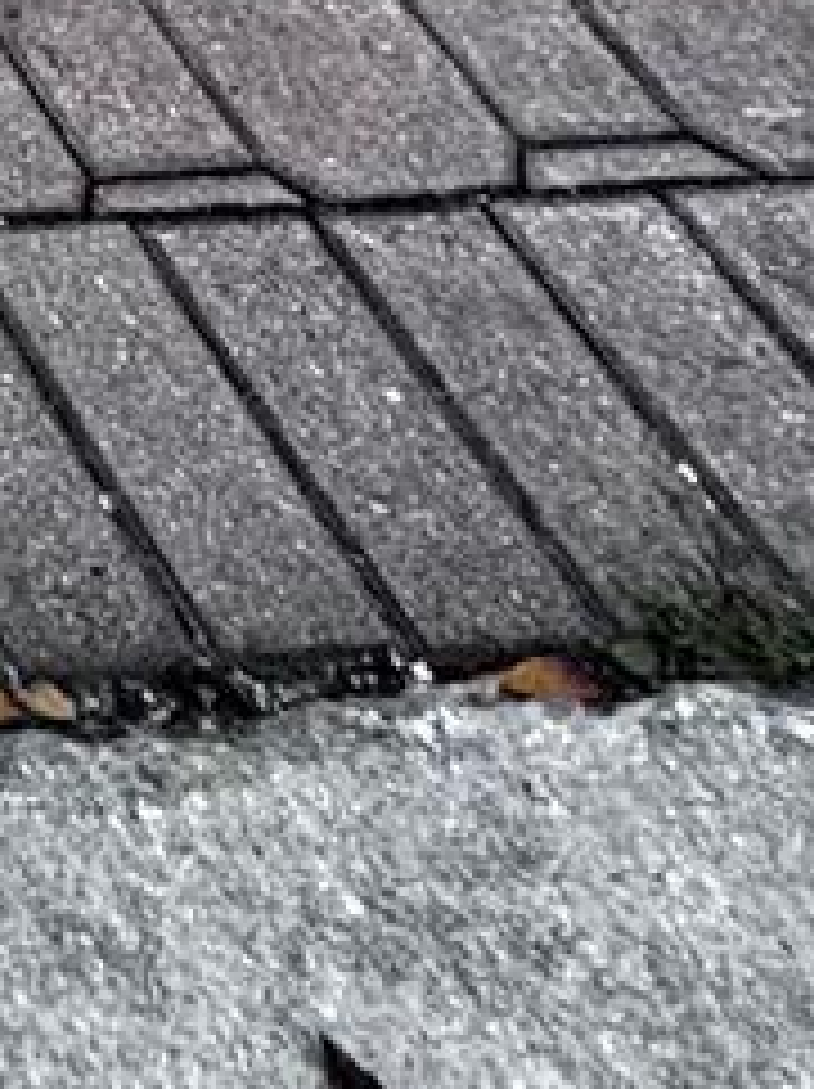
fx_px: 2795
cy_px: -2223
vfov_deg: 11.3
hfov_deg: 10.5
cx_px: -1731
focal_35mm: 89
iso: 40
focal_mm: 2.22
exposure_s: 1/344
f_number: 2.2
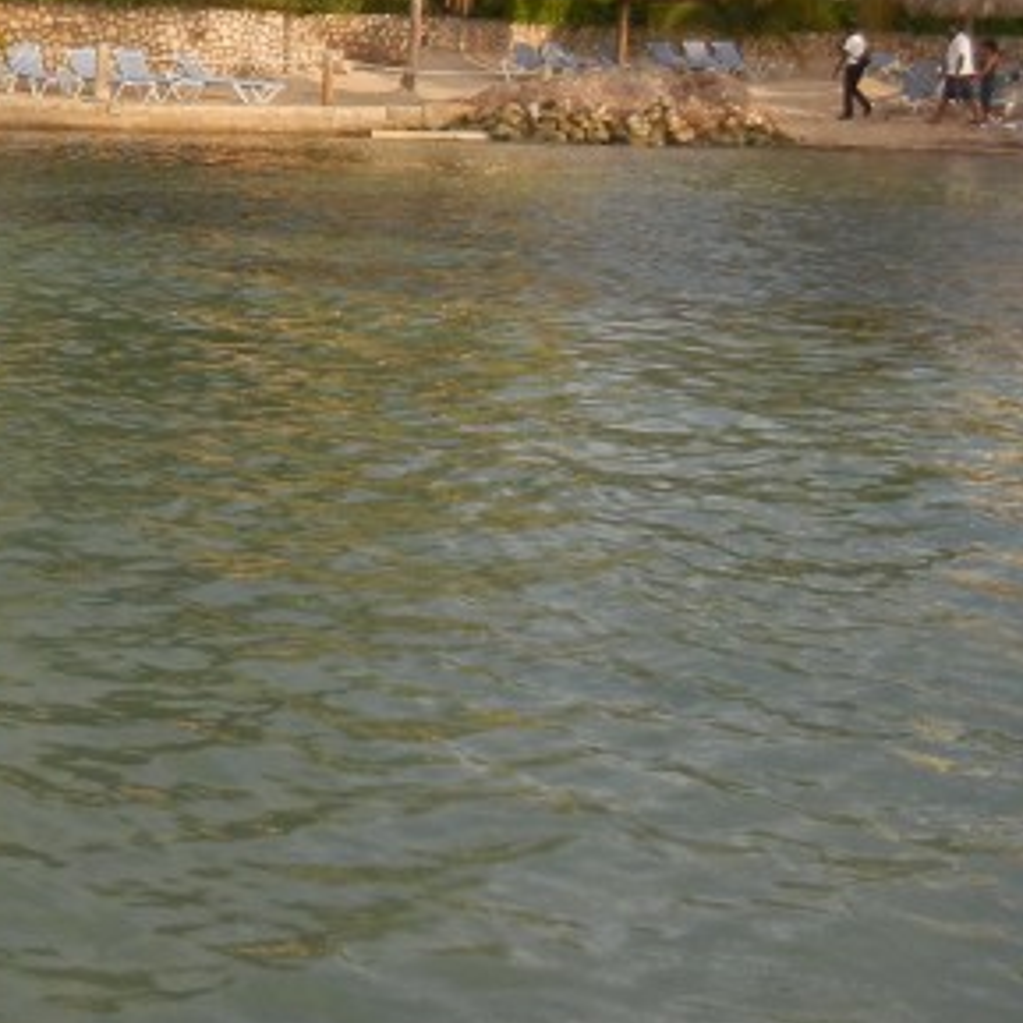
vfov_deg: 18.3
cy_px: 219
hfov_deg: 17.6
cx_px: -219
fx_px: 3143
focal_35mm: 94
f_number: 3.5
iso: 160
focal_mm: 5.4
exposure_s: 1/252
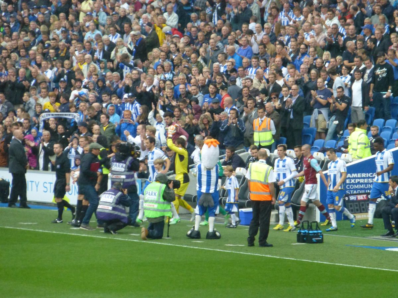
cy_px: 149
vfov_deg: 4.2
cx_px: 199
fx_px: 4024
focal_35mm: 350
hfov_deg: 5.7
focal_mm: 62.5
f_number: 5.9
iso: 800
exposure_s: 1/250
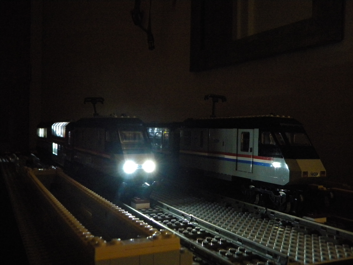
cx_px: 176
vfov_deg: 39.7
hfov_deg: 51.4
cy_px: 132
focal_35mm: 36
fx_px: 367
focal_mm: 6.4
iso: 800
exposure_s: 1
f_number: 3.7
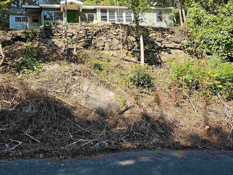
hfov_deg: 58.2
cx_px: 104
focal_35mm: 31
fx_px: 209
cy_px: 66
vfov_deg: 45.0
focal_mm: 6.3
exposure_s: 1/264
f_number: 1.7
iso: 10
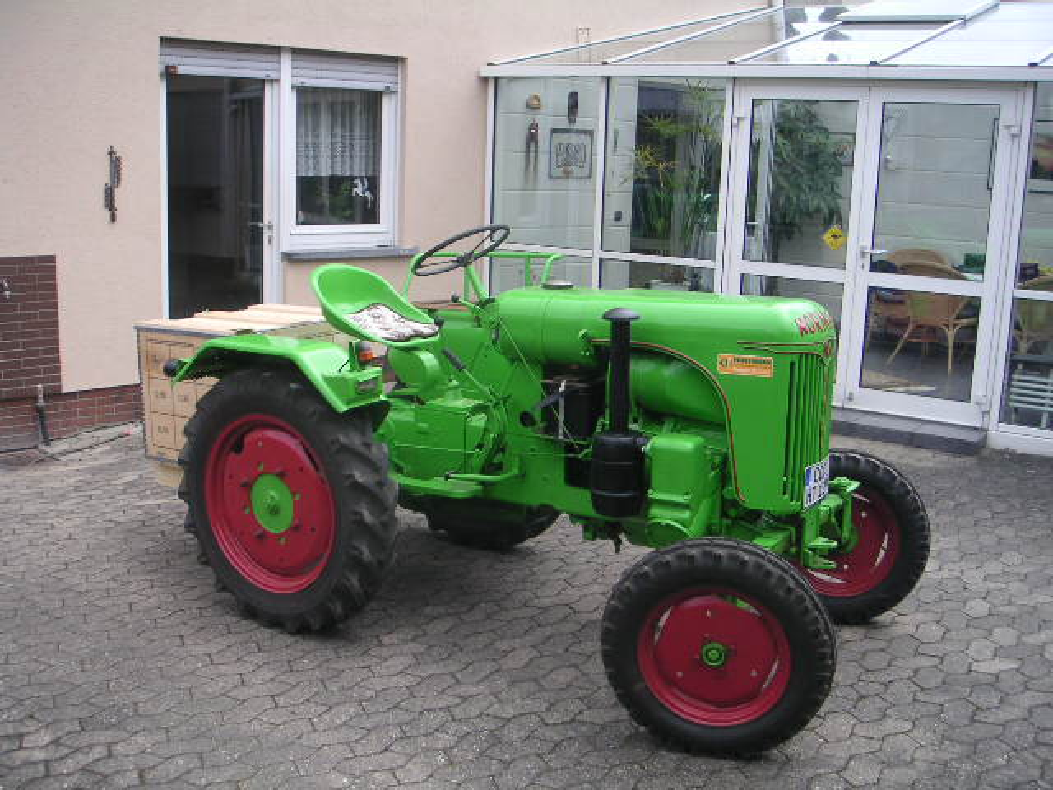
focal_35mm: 38
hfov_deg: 49.0
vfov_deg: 37.7
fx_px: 1156
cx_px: 526
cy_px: 395
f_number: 2.8
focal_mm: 6
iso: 50
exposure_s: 1/350
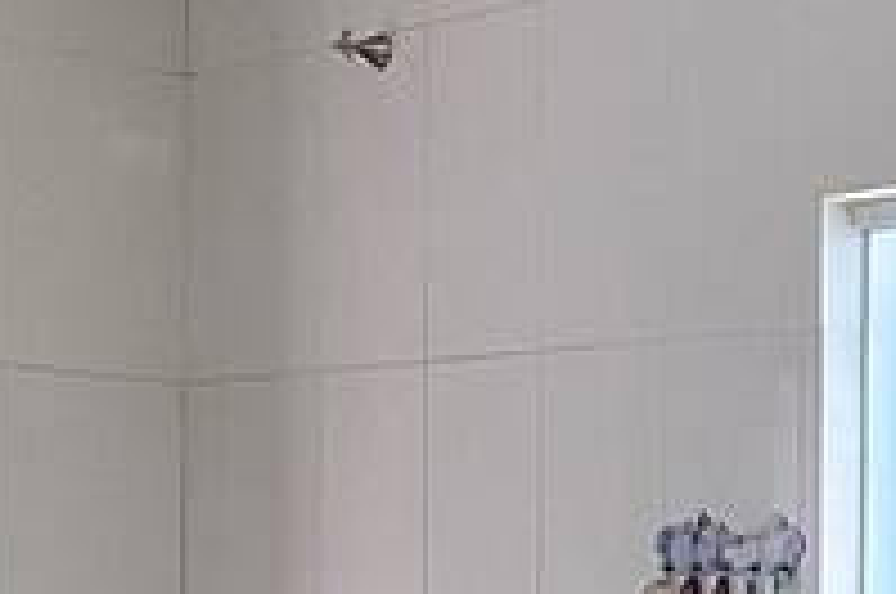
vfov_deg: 13.5
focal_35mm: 98
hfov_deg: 16.6
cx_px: 1711
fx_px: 2435
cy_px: 734
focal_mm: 1.74
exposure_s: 1/120
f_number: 2.2
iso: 40
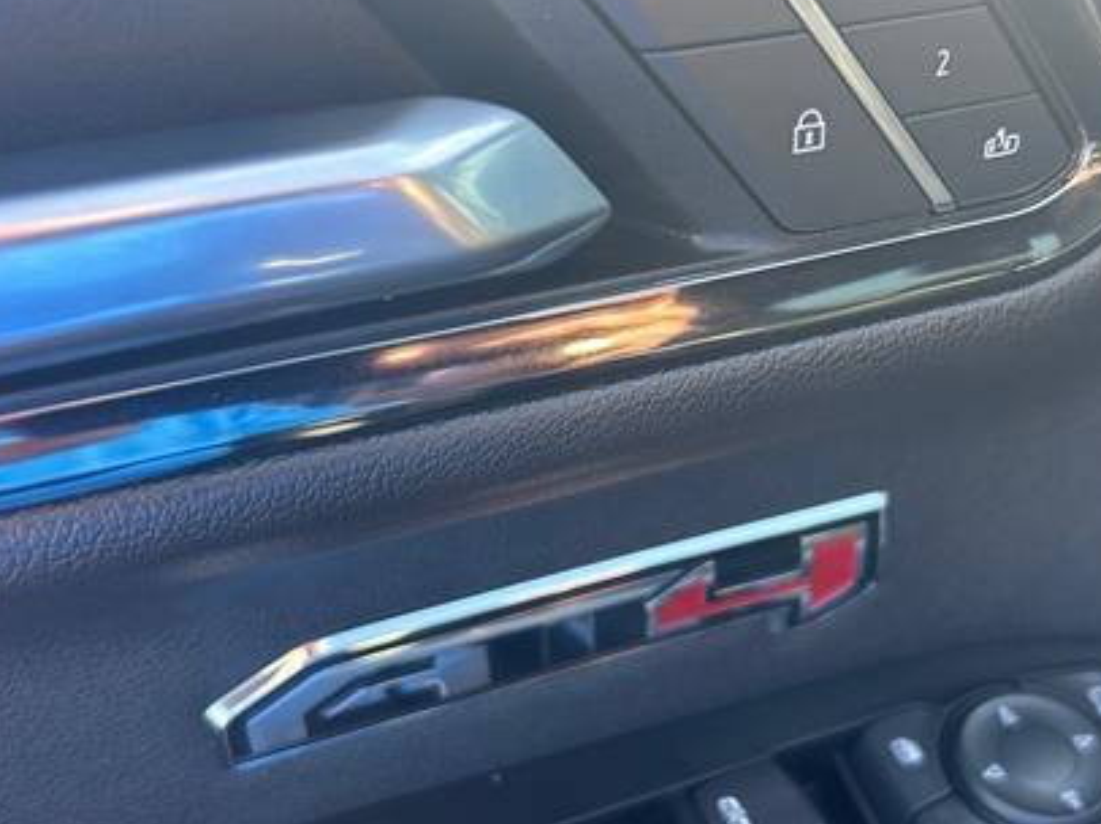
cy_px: 434
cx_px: 705
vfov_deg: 35.1
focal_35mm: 41
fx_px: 1303
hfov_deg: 45.3
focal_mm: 5.7
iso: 50
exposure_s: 1/121
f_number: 1.5
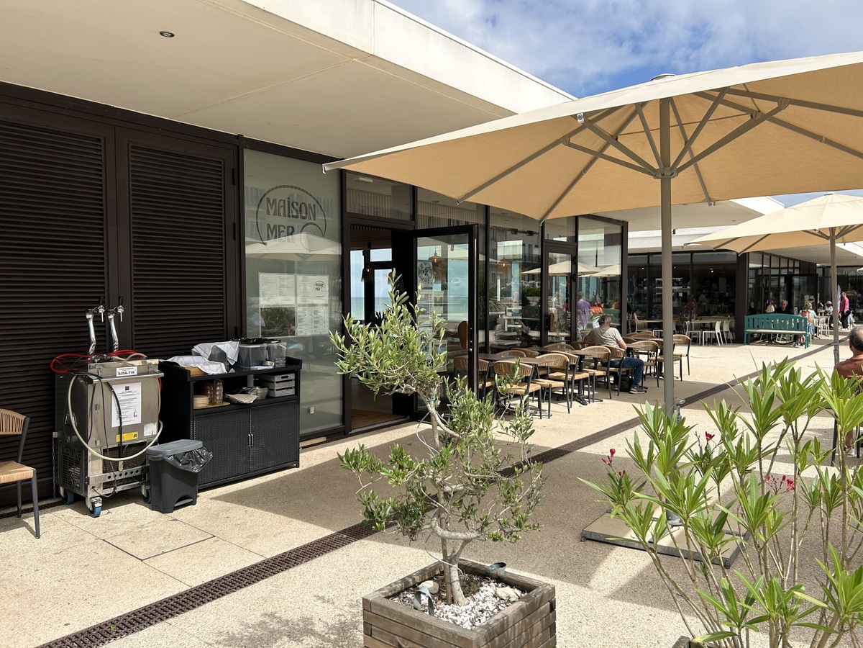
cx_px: 432
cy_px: 324
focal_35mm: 26
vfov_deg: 53.1
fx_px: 648
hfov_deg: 67.3
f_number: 1.5
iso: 50
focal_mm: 5.7
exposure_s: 1/3704
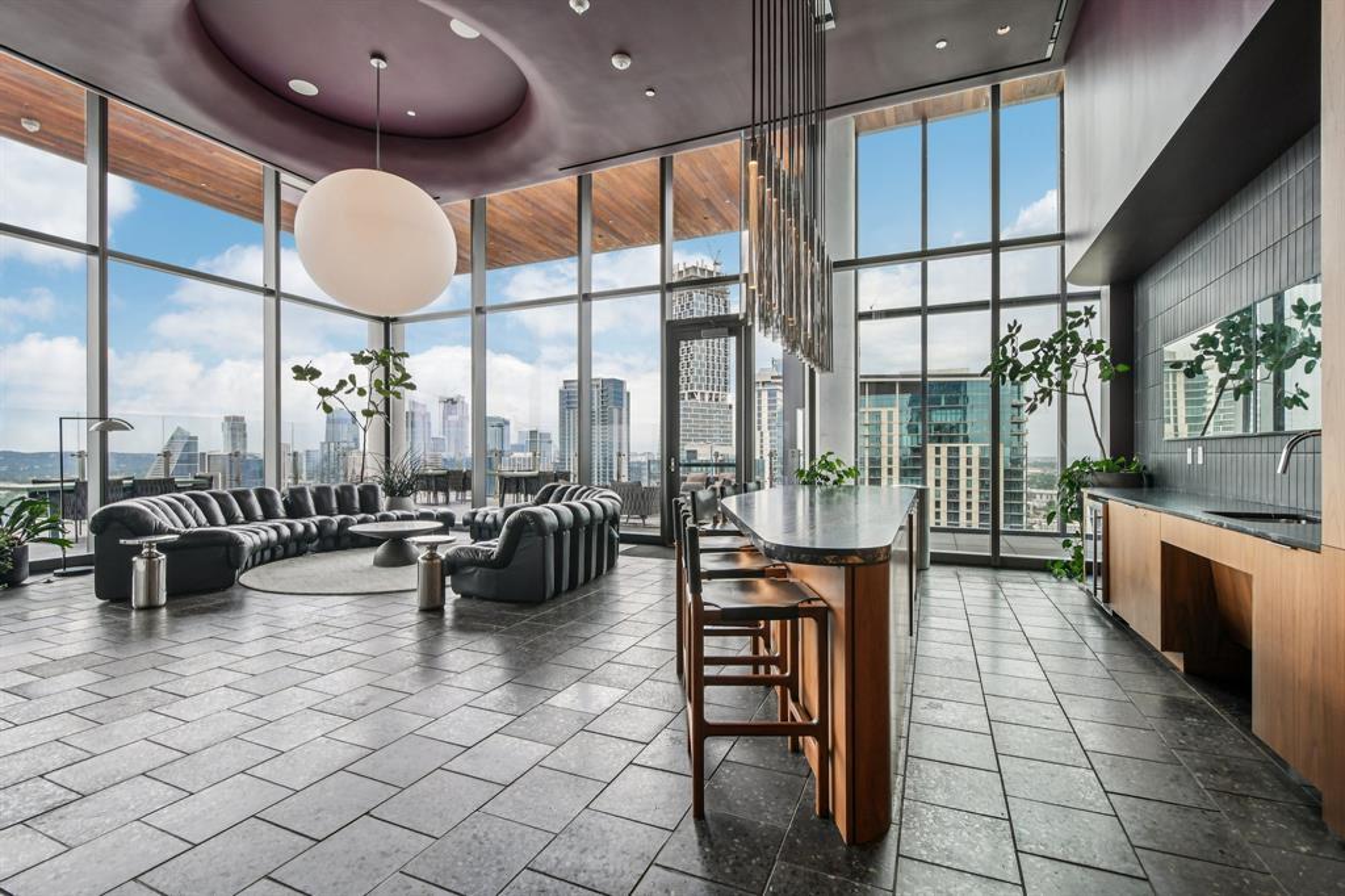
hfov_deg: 100.4
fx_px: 560
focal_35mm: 15
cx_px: 672
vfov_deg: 77.3
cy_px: 448
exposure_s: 1/200
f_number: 8
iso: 400
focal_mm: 10
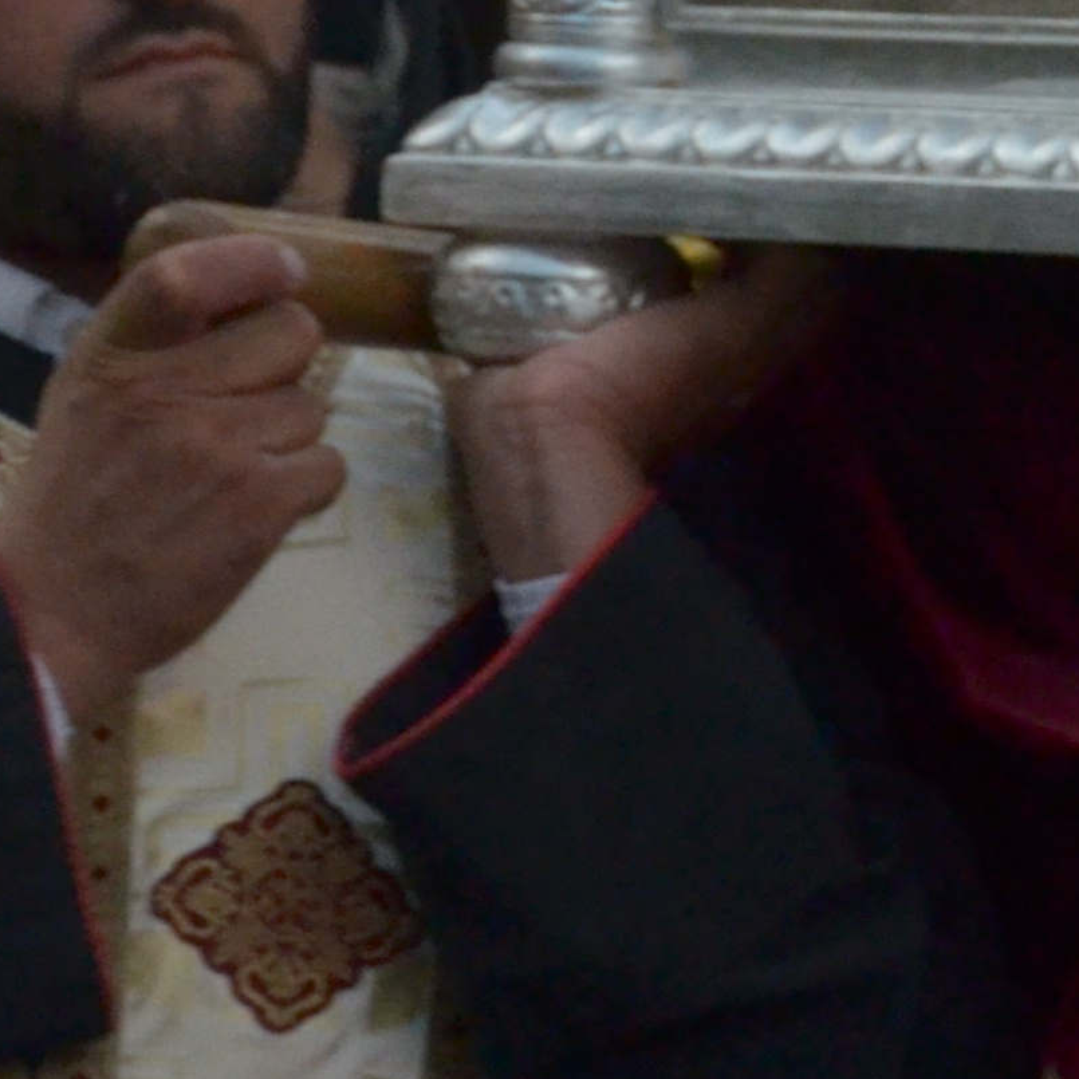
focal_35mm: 467
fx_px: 16469
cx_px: 2834
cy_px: 311
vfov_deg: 3.8
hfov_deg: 3.7
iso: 1600
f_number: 5
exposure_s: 1/320
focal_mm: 60
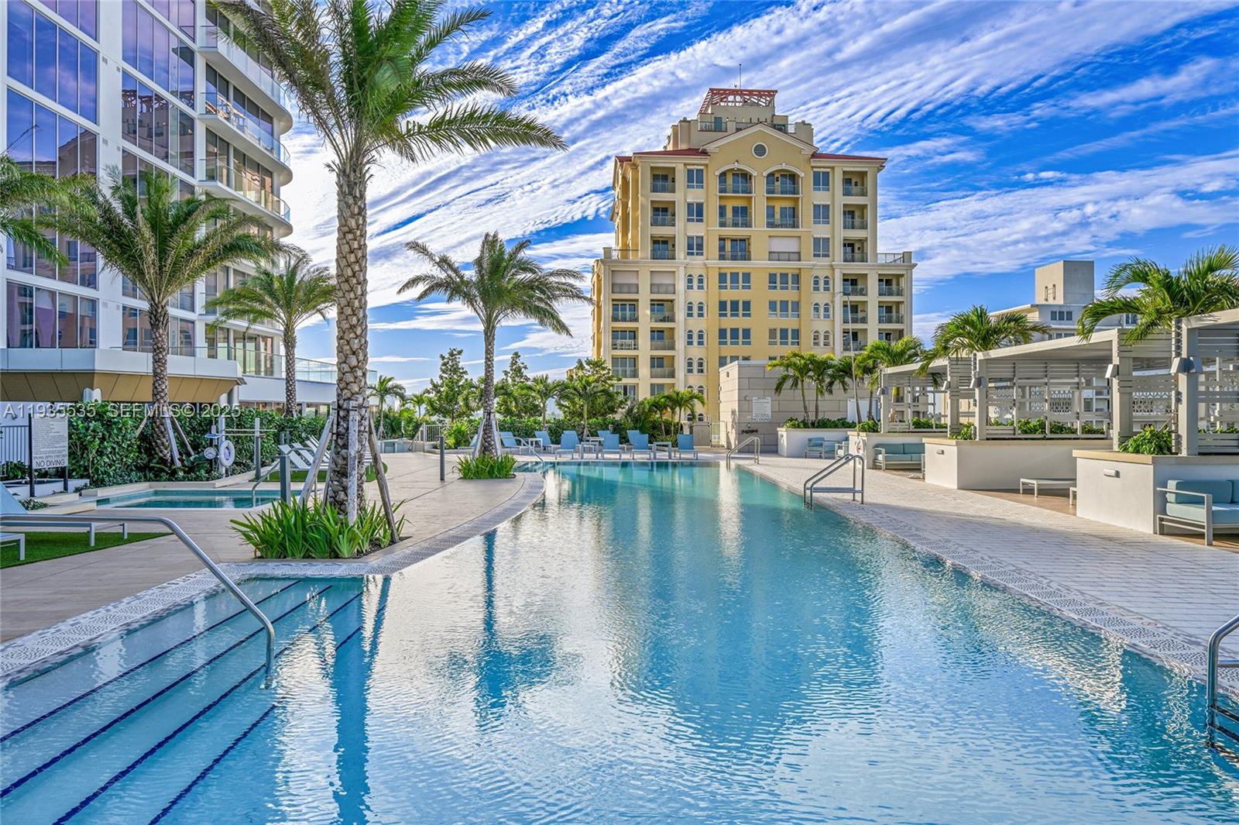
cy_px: 412
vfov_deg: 57.2
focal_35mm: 22
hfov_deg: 78.6
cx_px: 620
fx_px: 757
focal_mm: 22
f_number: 9
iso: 80
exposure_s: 1/80
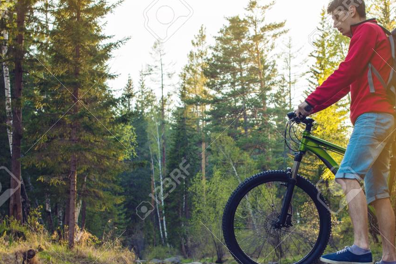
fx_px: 847
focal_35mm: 77
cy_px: 171
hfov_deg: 26.2
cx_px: 251
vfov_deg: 17.7
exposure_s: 1/25
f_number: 7.1
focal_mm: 50
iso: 100
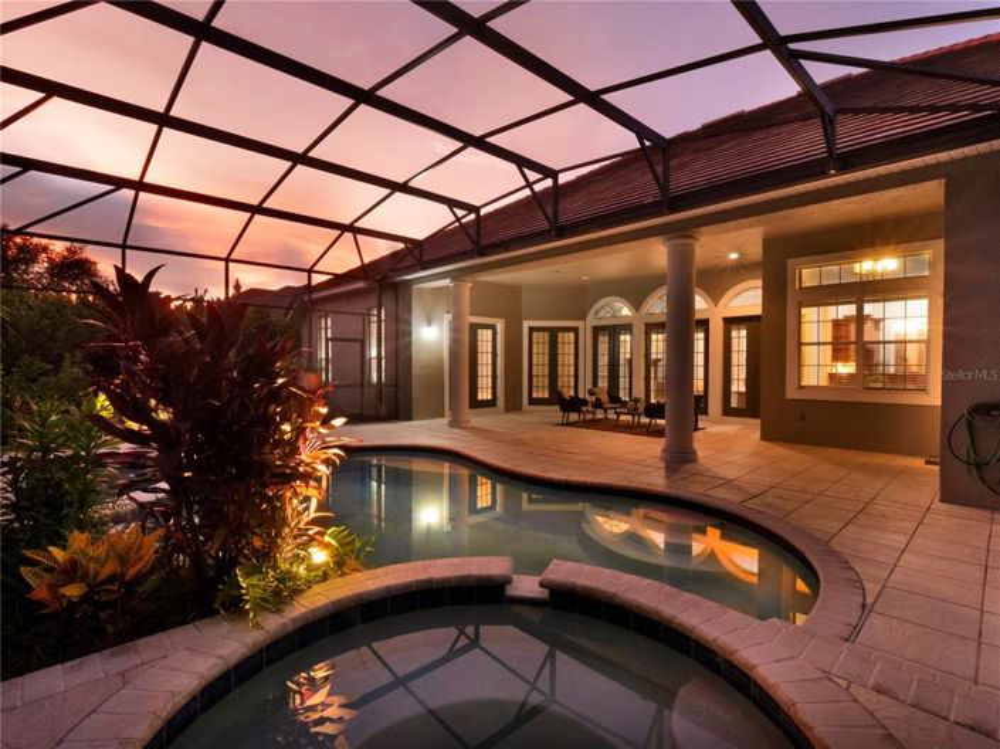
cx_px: 500
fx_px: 462
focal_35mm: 16
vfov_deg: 78.1
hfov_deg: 94.5
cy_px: 374
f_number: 16
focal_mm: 8
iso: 1600
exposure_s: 1/1.67
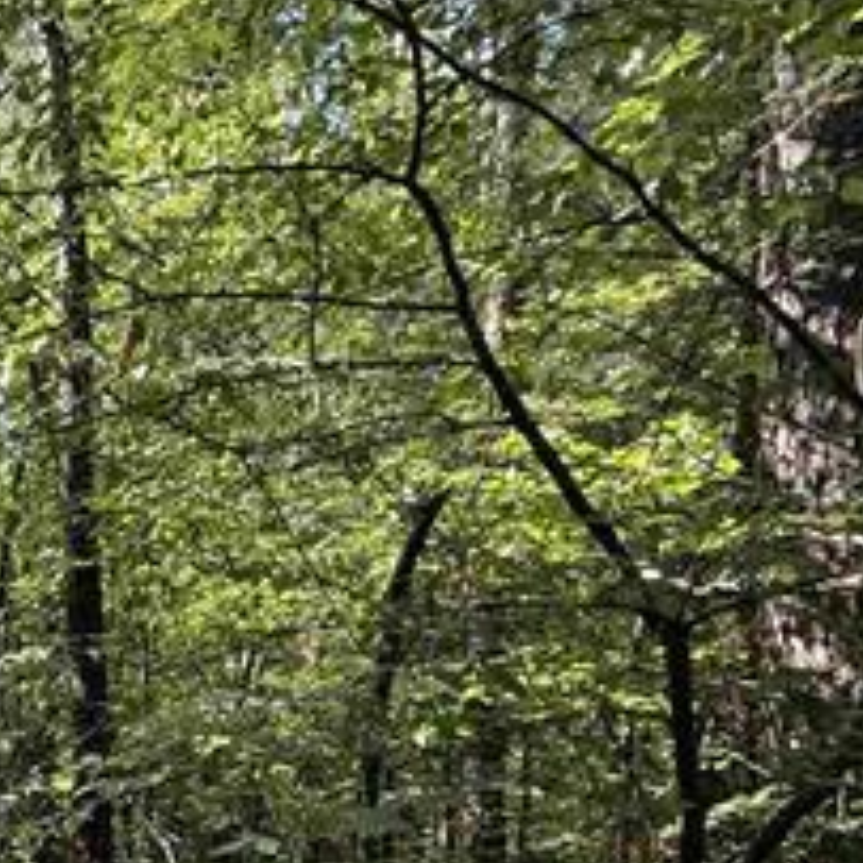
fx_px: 1100
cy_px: 837
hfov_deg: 28.8
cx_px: -408
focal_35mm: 39
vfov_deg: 38.6
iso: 50
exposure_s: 1/183
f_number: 2.2
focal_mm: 2.22
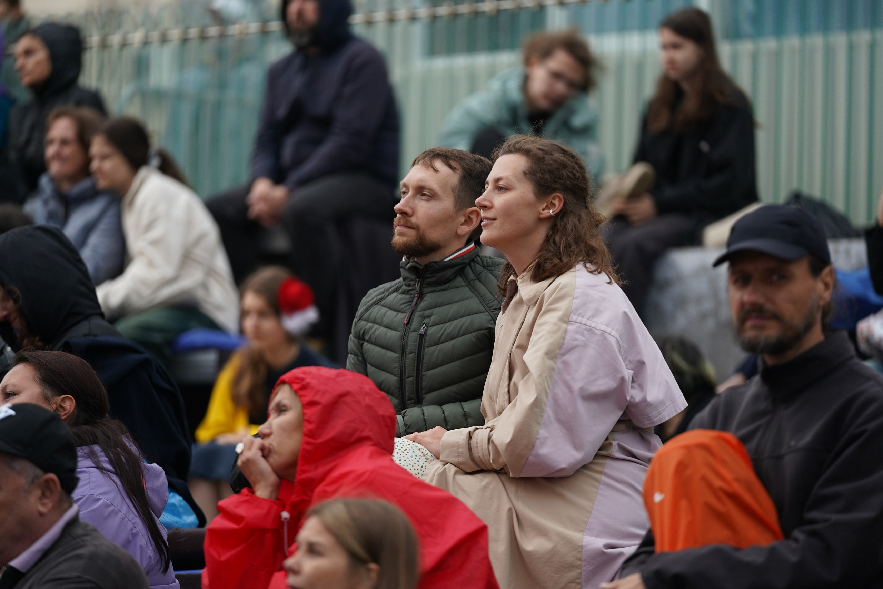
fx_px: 4905
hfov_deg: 10.3
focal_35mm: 200
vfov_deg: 6.9
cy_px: 294
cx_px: 442
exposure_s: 1/400
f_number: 2.8
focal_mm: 200
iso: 640
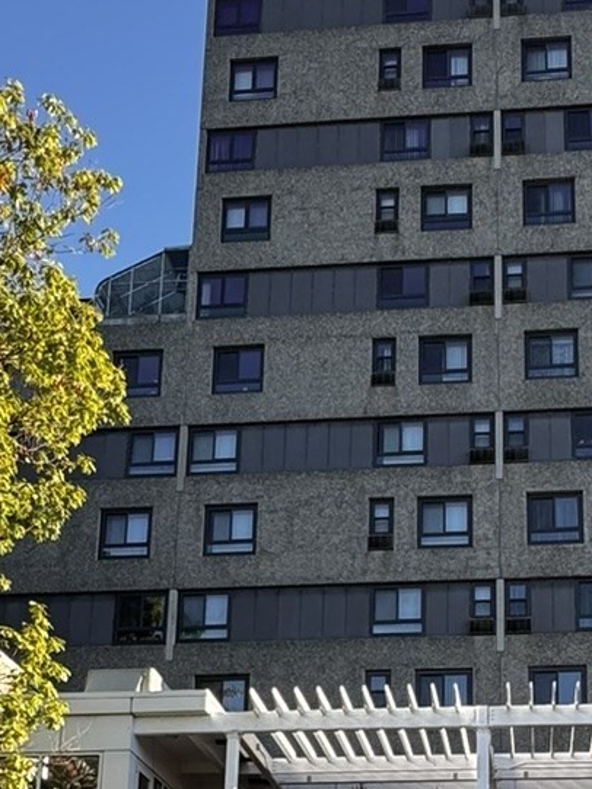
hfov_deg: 27.2
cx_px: 436
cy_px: 828
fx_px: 1208
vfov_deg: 32.6
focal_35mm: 53
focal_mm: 2.22
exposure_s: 1/249
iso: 40
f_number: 2.2
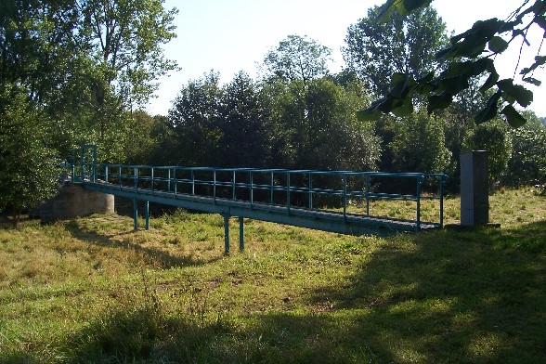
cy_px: 182
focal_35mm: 34
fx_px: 516
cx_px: 273
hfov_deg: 55.8
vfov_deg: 38.9
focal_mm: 5.6
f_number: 5.6
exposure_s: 1/350
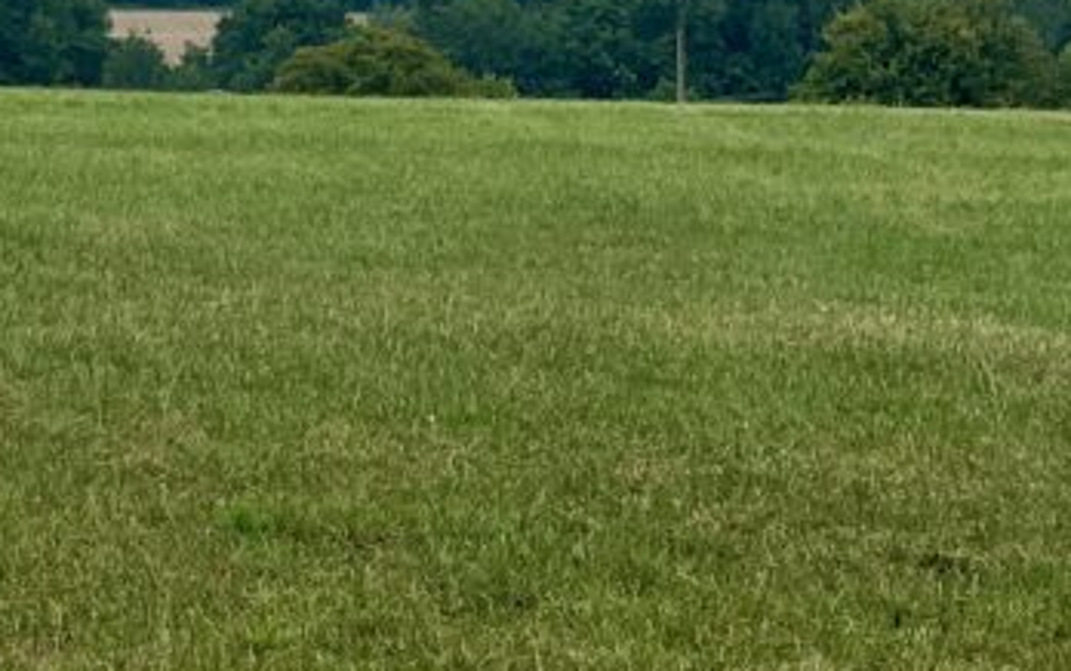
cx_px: 0
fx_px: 7010
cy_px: -391
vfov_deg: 5.4
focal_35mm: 240
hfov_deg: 8.7
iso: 32
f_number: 2.8
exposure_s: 1/442
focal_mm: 9
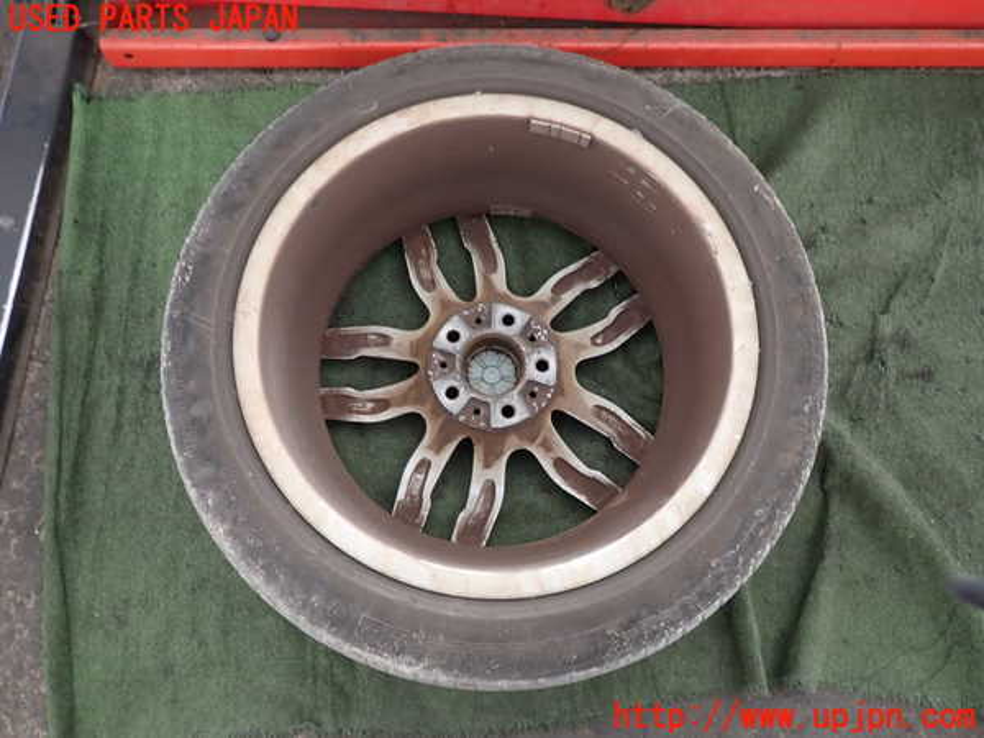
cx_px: 492
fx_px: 711
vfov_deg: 54.9
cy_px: 369
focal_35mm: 25
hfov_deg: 69.4
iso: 200
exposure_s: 1/40
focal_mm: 4.5
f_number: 2
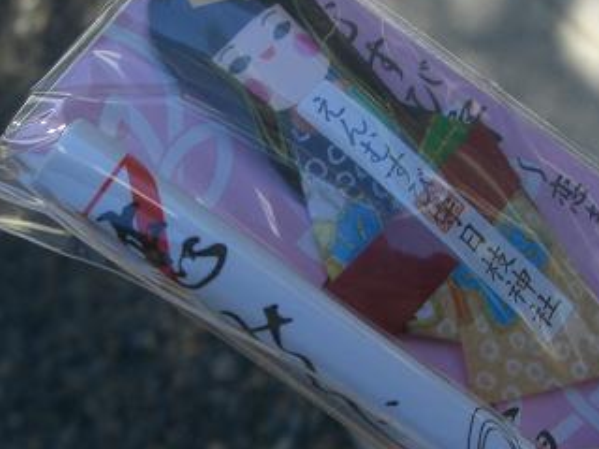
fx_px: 1159
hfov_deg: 29.0
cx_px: 286
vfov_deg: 21.9
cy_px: 250
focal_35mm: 67
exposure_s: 1/200
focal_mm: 6.2
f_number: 2.7
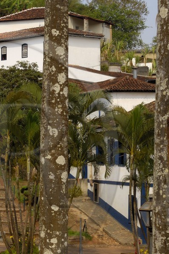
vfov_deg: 14.6
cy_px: 156
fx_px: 992
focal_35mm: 140
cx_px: -12
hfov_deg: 9.6
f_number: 8
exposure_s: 1/200
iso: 100
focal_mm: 35
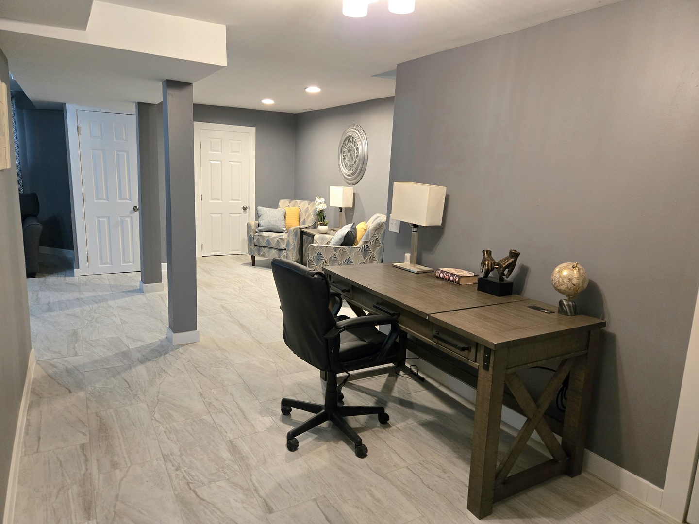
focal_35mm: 23
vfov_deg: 58.9
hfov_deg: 73.9
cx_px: 350
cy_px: 262
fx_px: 464
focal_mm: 5.4
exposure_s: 1/120
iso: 640
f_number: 1.8
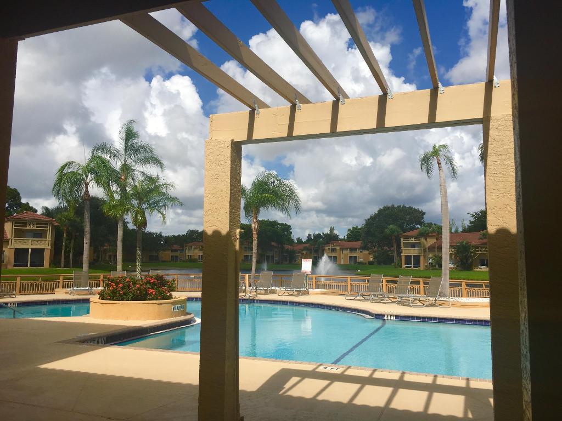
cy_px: 210
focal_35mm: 29
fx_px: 471
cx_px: 281
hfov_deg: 61.7
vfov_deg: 48.2
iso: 25
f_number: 2.2
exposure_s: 1/2564
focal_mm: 4.15
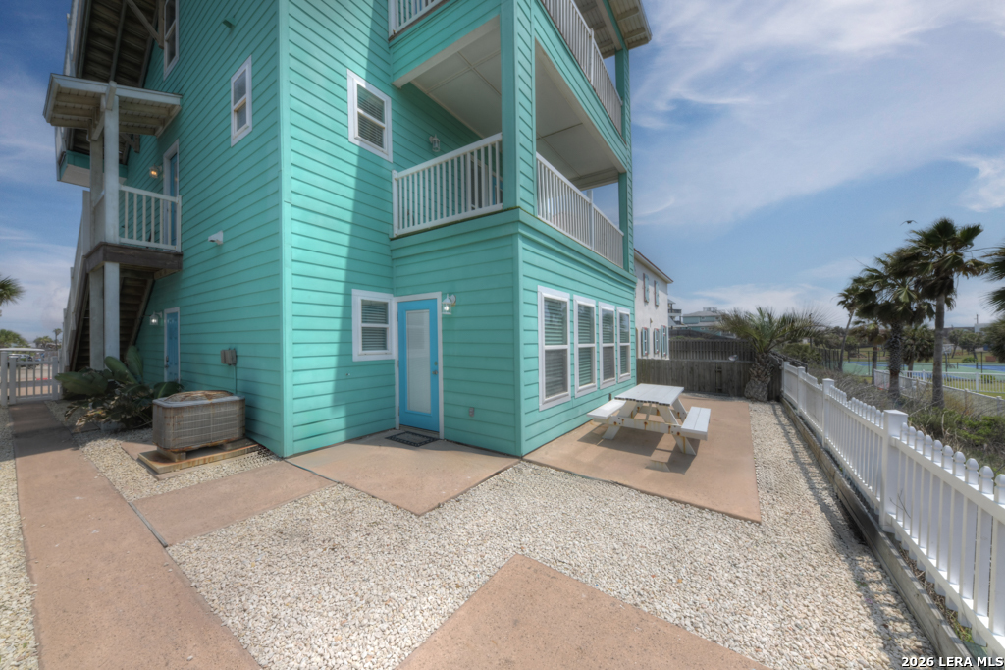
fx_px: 335
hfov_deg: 112.6
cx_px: 502
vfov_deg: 90.0
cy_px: 335
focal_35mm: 12
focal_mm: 12
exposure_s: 1/180
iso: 400
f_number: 22
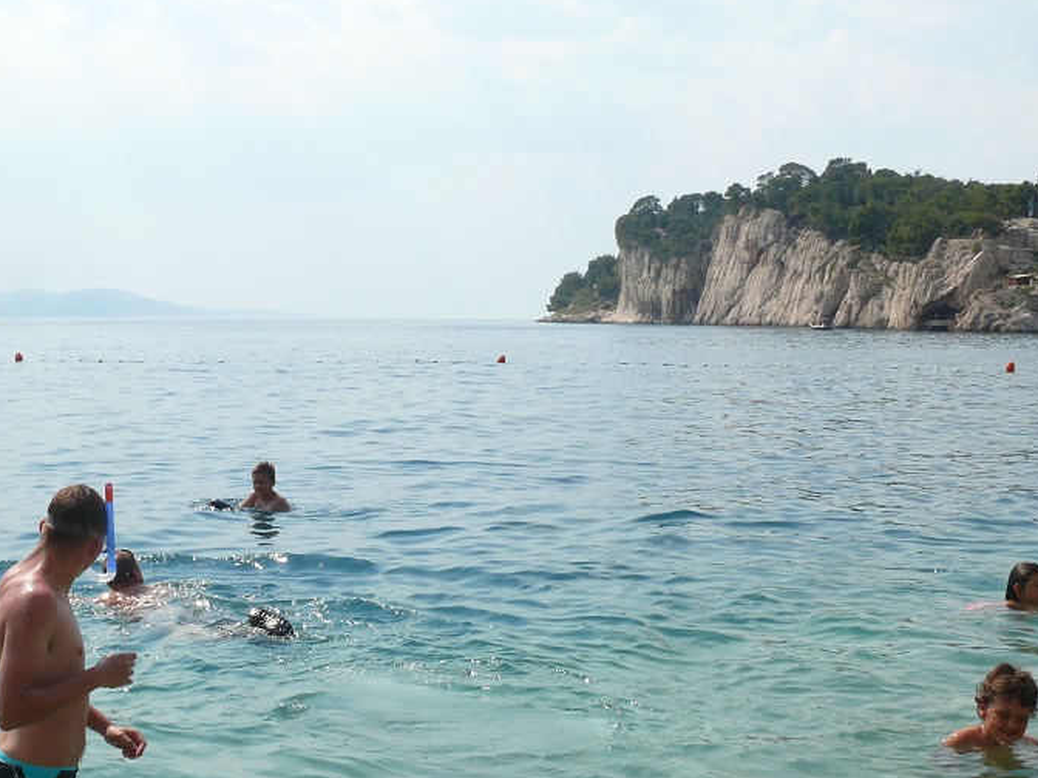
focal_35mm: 57
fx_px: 1709
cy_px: 478
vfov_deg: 25.6
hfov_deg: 33.3
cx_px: 310
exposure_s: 1/400
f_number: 7.1
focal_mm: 7.4
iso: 100
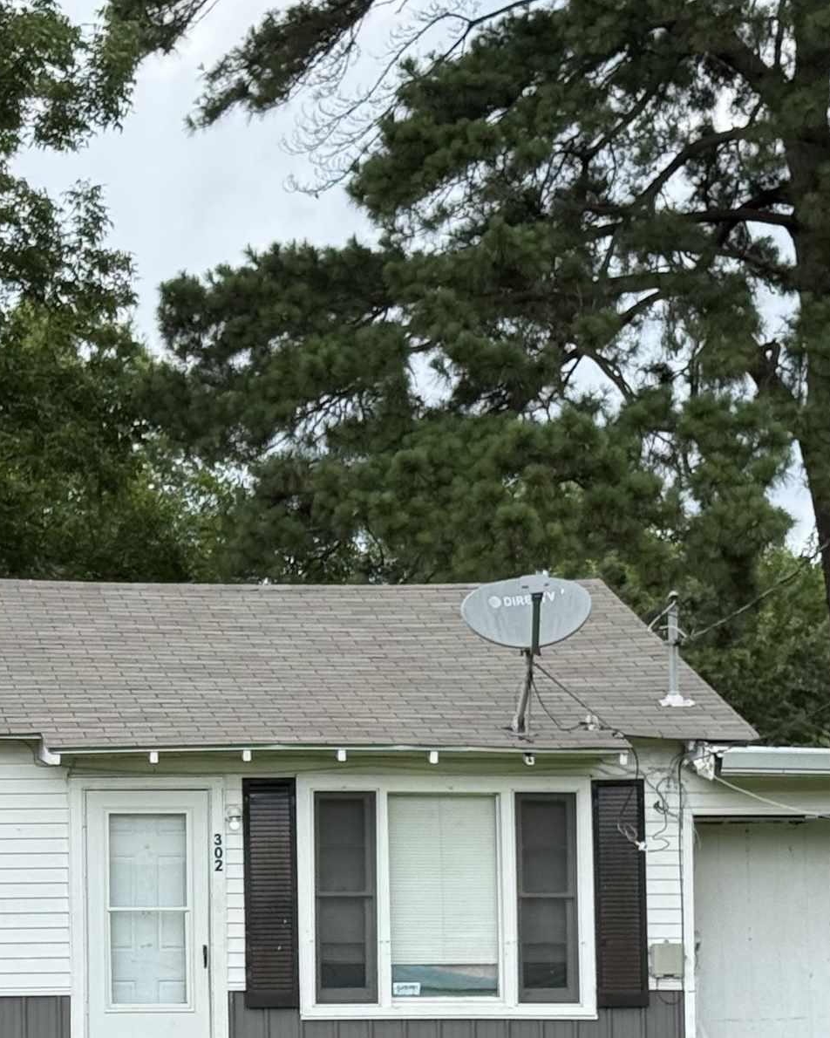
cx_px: 160
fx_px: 3715
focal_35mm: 121
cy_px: 767
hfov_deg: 12.7
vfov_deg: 15.8
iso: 100
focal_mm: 6.76
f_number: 1.78
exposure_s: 1/2033
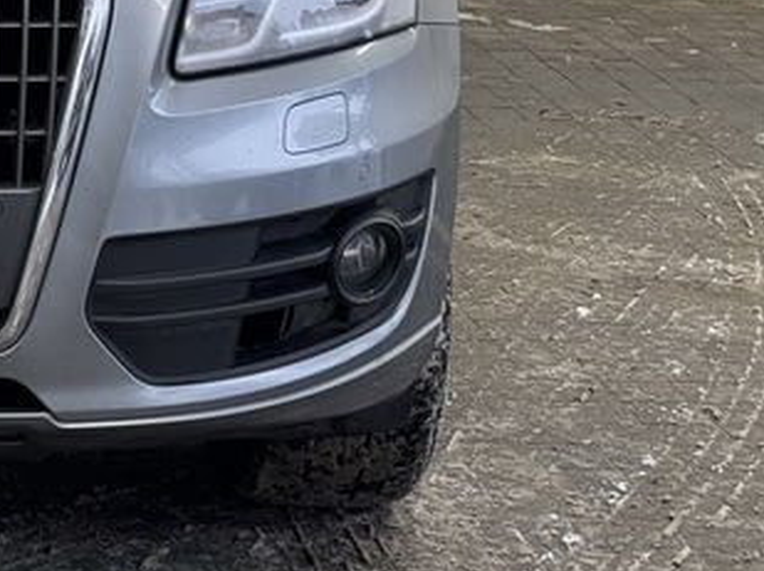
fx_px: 3086
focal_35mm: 140
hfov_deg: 13.5
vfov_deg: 10.3
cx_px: -294
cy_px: -184
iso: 64
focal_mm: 6.76
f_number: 1.78
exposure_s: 1/100
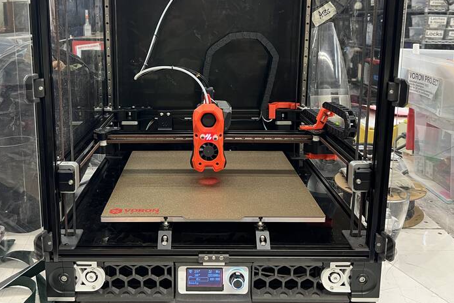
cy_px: 100
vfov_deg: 37.5
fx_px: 442
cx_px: 197
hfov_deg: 54.2
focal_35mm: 35
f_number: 1.5
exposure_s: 1/60
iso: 250
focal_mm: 5.7
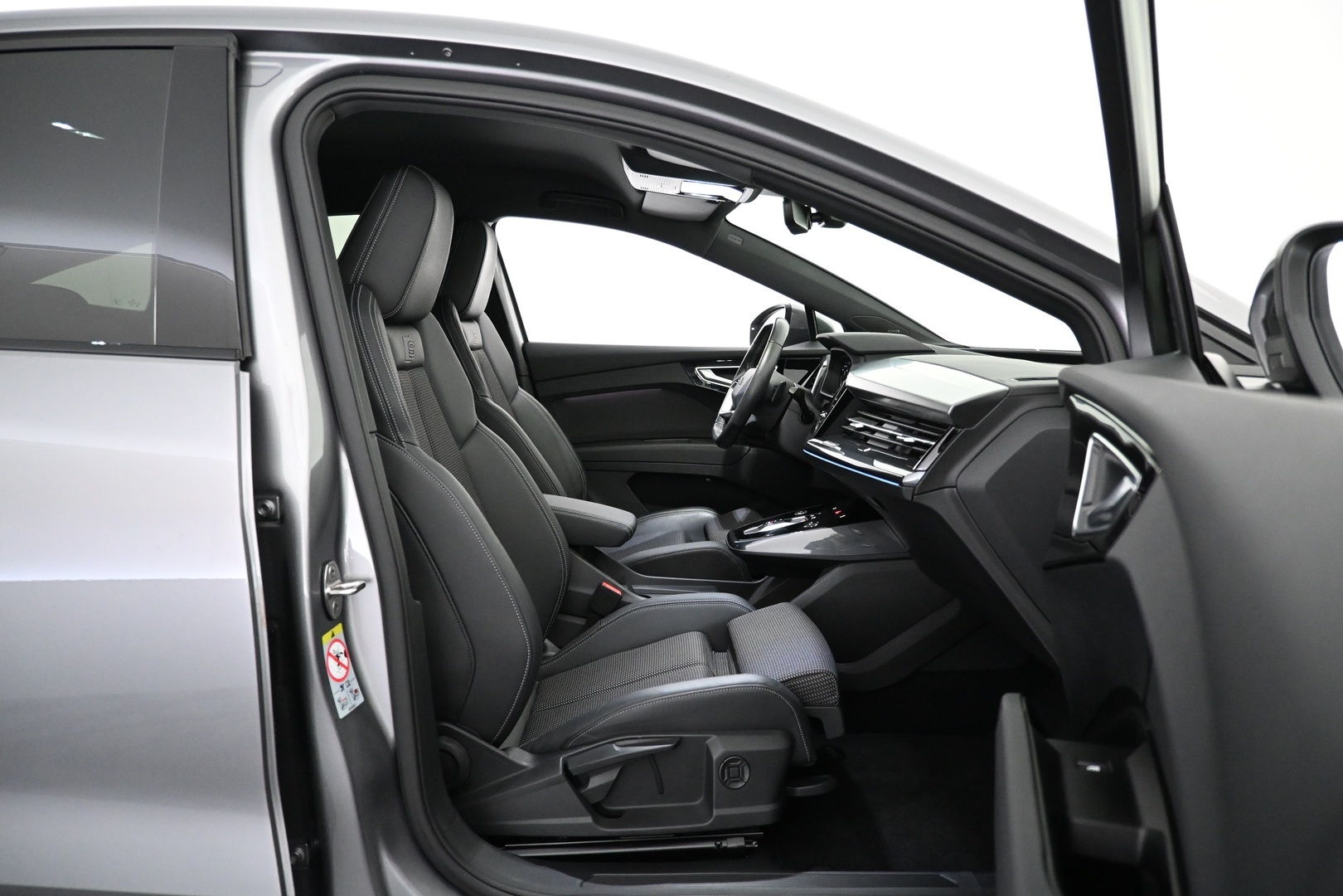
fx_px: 895
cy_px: 448
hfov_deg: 73.7
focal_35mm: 24
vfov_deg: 53.1
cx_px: 672
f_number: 3.5
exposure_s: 1/60
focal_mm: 16
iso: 3600
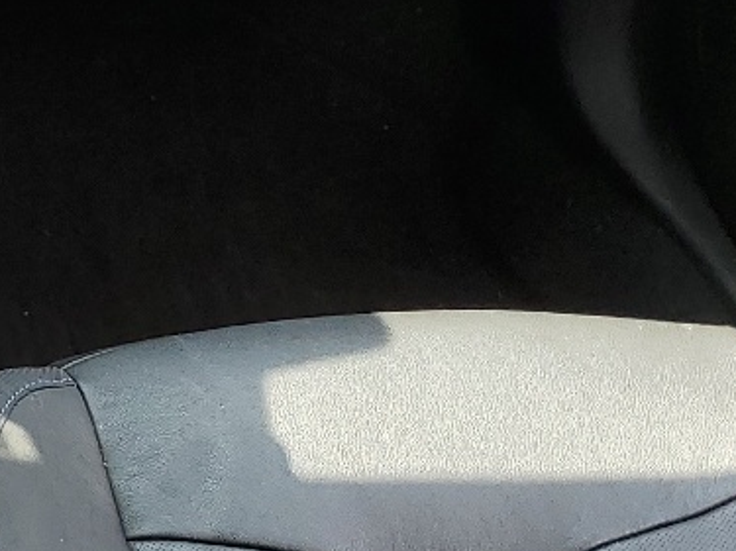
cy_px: 239
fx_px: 2359
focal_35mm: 111
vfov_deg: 13.3
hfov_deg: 16.0
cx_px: -430
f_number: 1.5
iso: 50
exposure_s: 1/370
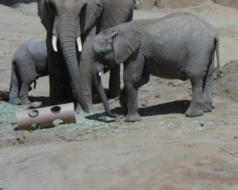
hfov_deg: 4.9
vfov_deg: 3.9
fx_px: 2760
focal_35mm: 392
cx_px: 289
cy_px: 3
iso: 80
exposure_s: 1/750
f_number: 5.4
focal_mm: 22.5
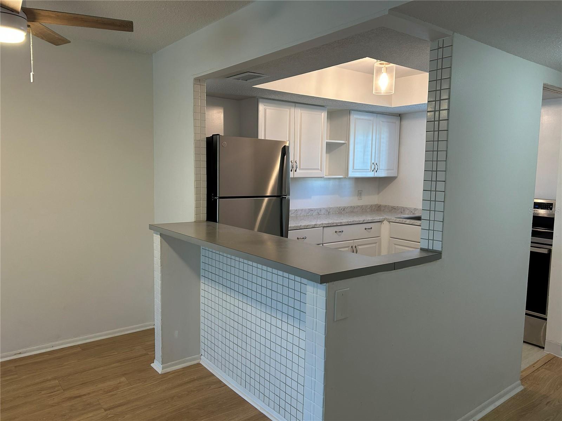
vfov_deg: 53.1
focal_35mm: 26
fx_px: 422
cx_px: 281
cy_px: 210
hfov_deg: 67.3
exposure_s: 1/120
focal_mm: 5.7
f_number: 1.5
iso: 100
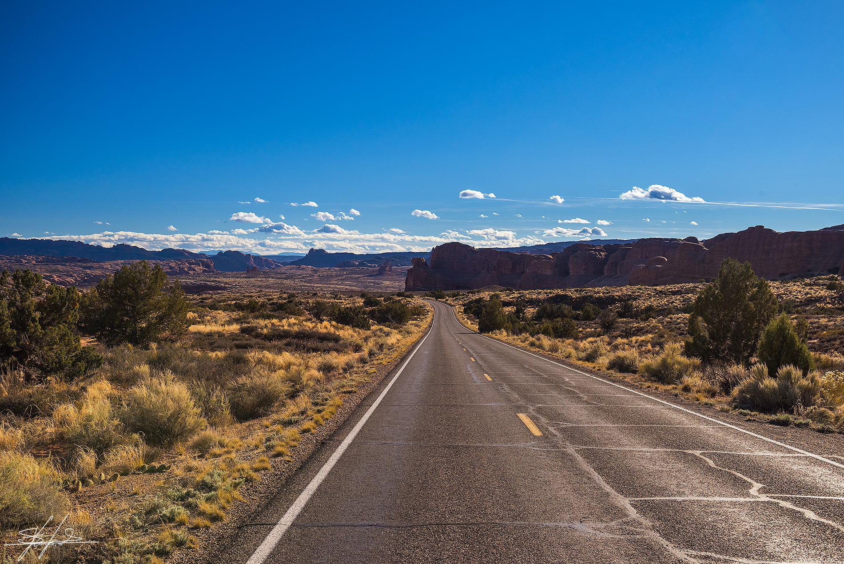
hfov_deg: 50.7
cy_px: 282
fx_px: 891
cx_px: 422
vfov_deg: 35.1
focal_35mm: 38
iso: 200
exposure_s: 1/320
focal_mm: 38
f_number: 10
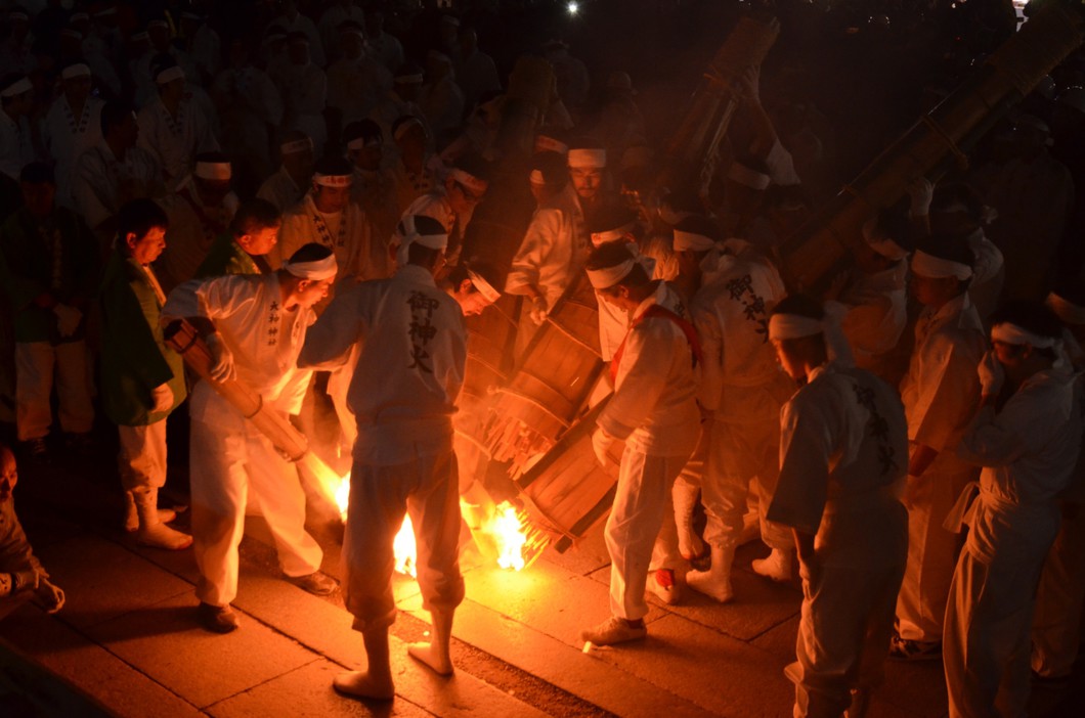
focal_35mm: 48
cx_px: 542
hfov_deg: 41.2
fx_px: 1444
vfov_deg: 28.0
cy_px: 359
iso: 1600
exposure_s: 1/30
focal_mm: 32
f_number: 4.5
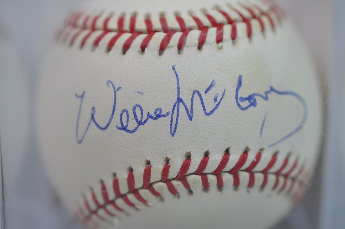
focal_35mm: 60
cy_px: 114
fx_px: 574
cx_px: 172
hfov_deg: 33.4
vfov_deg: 22.6
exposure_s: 1/60
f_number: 4
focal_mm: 40
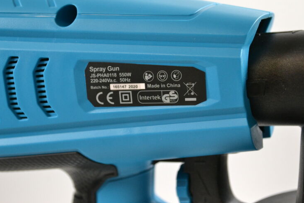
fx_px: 583
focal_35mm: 69
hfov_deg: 29.2
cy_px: 102
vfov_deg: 19.7
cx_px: 149
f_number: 5.6
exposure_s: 1/250
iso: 1600
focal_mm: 44
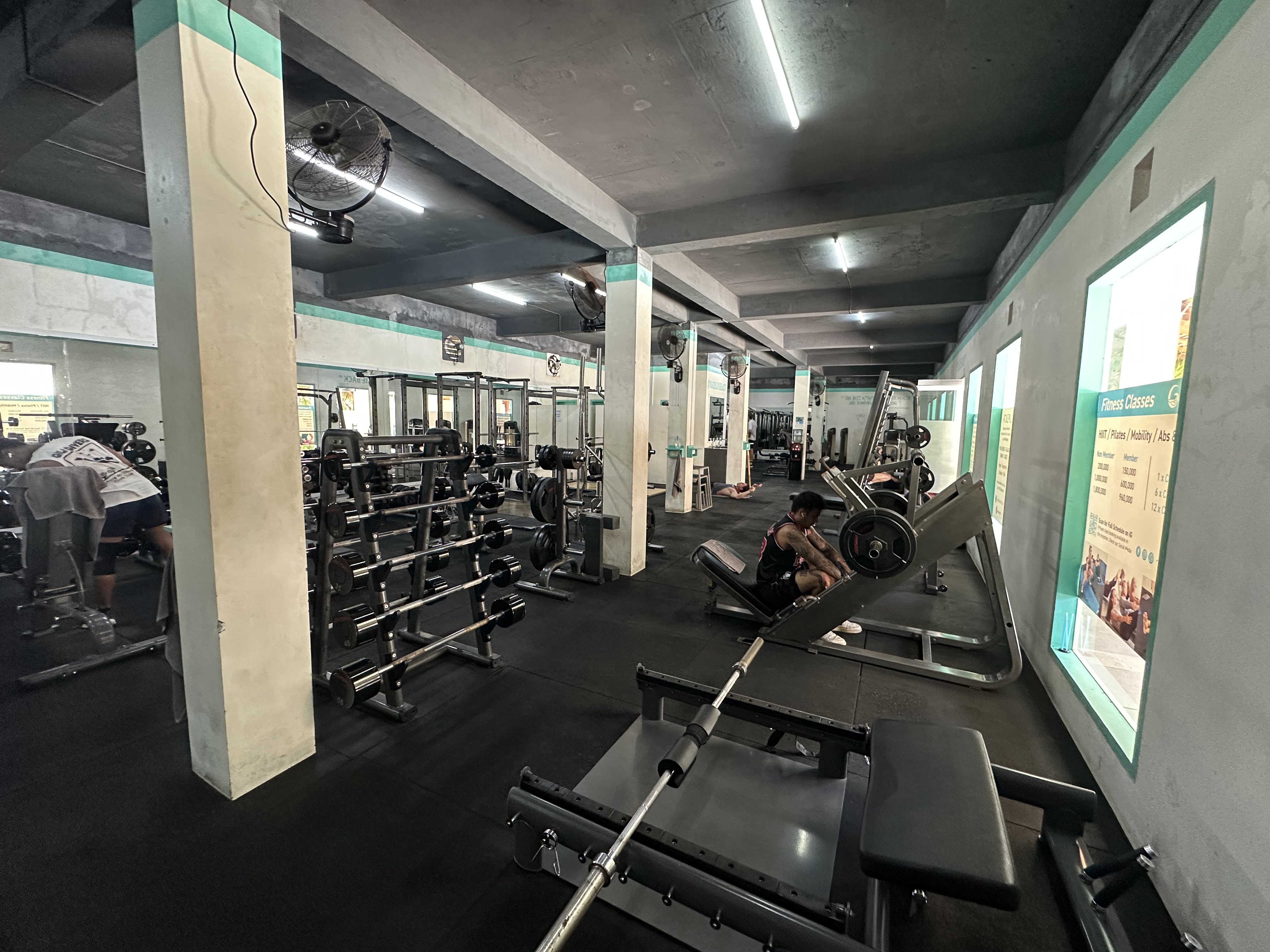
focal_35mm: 14
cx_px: 635
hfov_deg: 102.1
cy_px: 476
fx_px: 514
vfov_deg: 85.7
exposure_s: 1/50
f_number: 2.2
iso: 500
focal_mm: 2.22
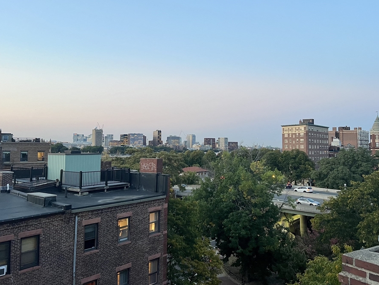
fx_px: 329
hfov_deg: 59.9
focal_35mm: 30
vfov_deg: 46.7
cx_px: 196
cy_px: 126
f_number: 1.5
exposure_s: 1/77
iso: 125
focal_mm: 5.7
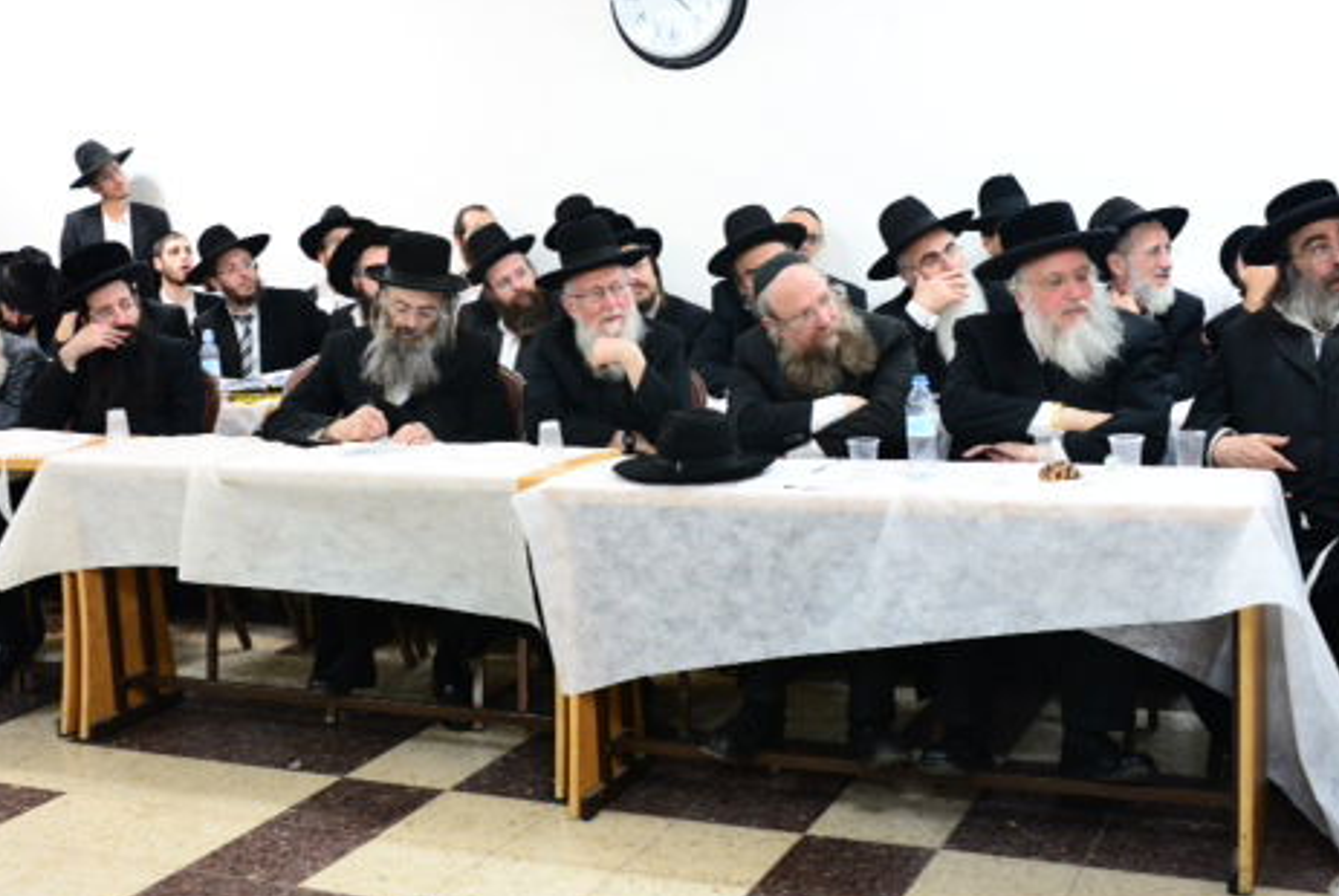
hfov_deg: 41.9
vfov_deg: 28.7
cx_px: 668
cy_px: 379
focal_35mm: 47
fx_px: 1750
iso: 2500
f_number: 5.6
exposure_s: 1/60
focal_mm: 34
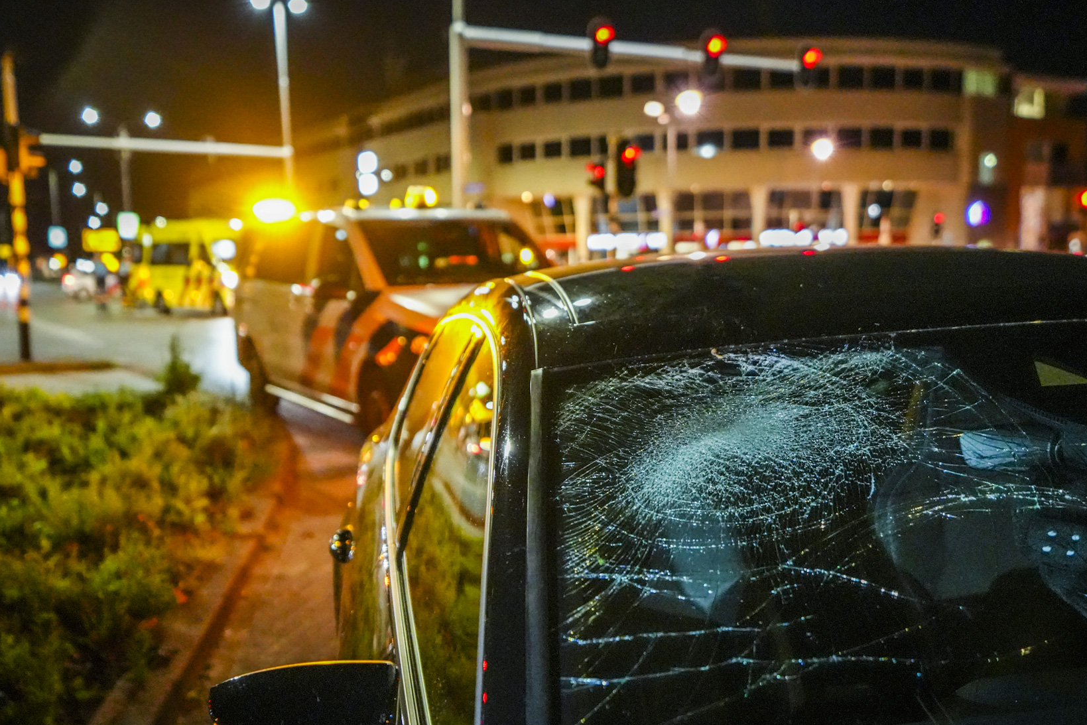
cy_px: 387
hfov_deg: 47.4
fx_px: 1238
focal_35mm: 41
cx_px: 562
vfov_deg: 32.6
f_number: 2.8
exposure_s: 1/50
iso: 10000
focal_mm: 35
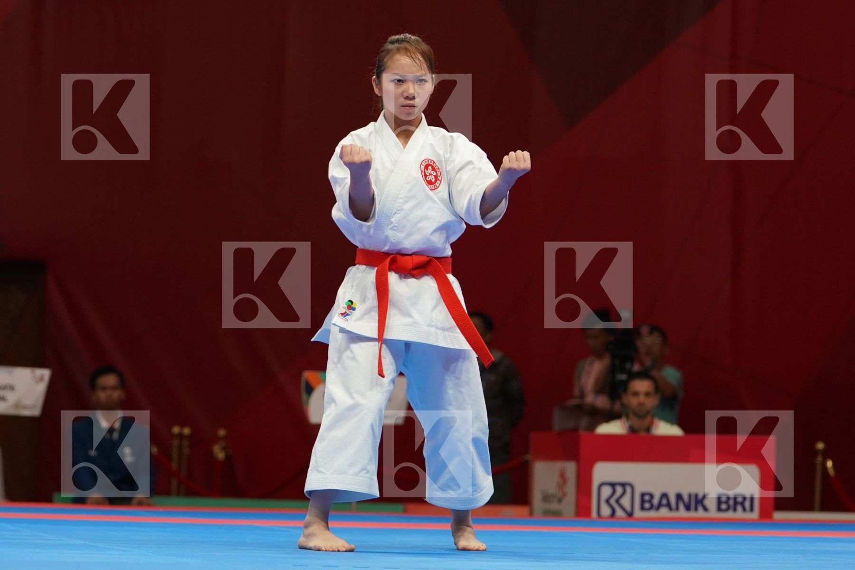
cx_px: 428
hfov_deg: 11.8
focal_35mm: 174
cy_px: 285
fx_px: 4132
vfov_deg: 7.9
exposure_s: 1/500
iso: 1250
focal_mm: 116
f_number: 4
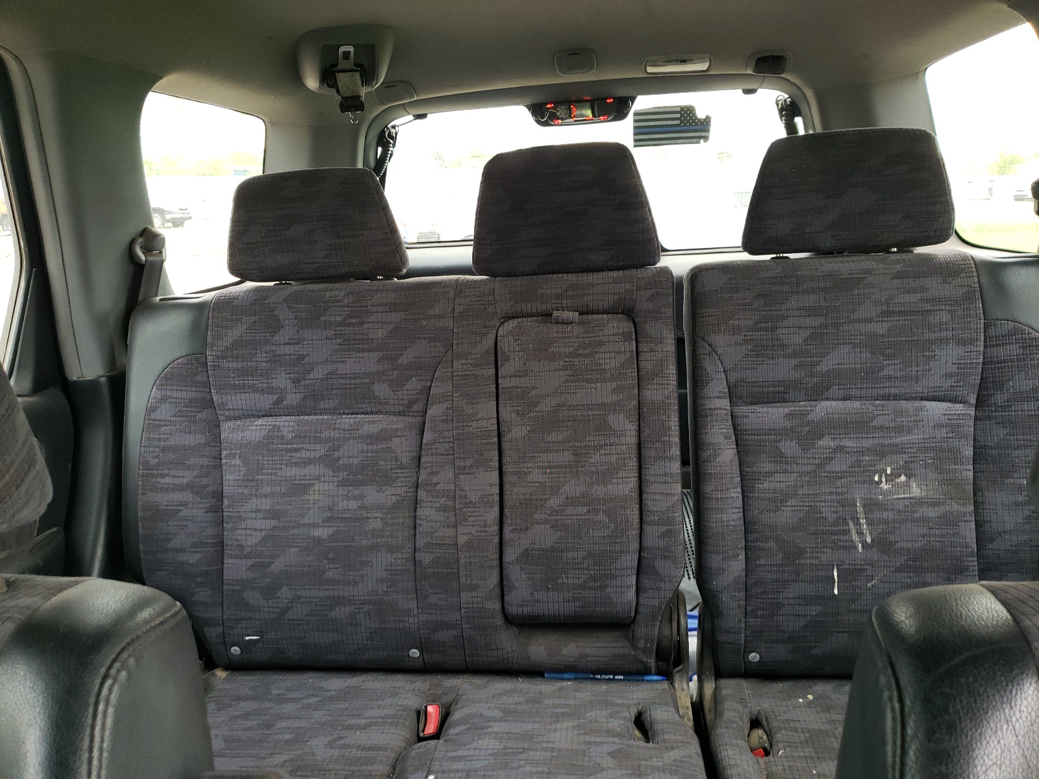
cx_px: 520
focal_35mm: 26
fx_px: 780
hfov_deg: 67.3
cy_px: 390
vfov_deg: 53.1
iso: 98
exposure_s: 1/120
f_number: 1.5
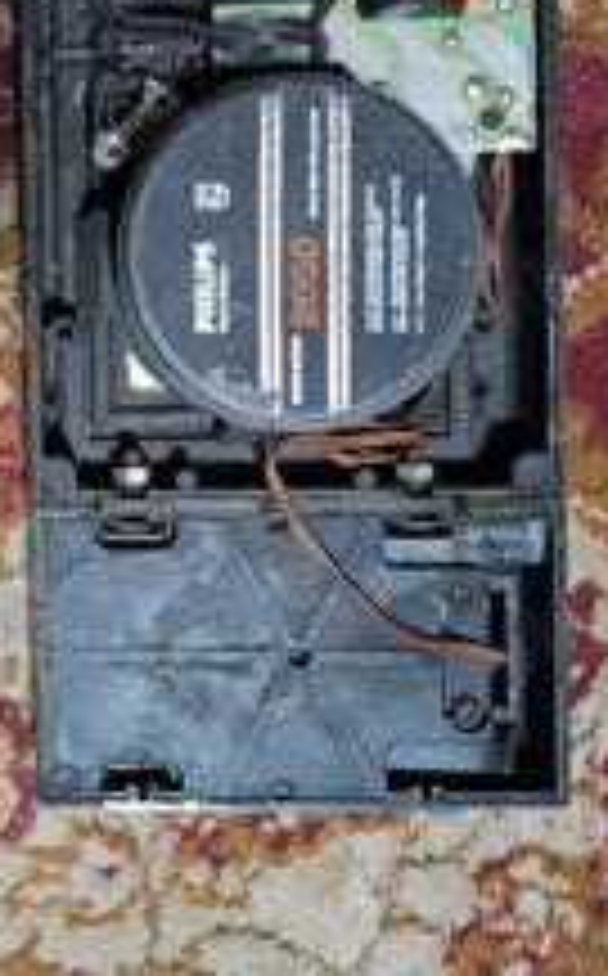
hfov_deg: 26.8
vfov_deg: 43.5
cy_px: 297
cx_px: -9
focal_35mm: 45
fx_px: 1197
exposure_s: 1/20
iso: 640
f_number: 1.8
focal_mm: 5.54
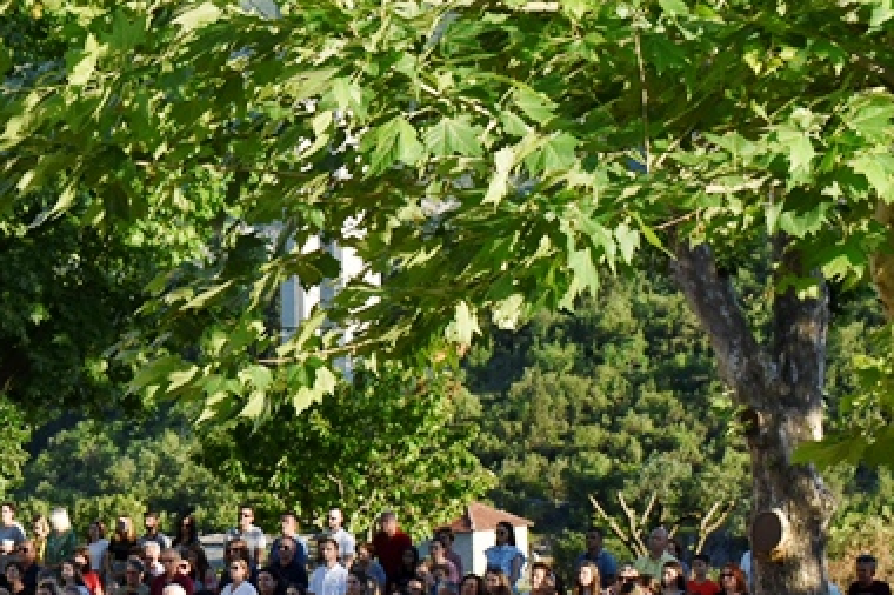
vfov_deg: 10.8
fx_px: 3111
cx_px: -259
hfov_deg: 15.6
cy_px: 568
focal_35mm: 125
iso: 100
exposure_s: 1/200
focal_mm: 31
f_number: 8
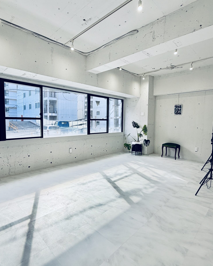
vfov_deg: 83.3
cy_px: 131
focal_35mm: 19
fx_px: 150
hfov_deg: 70.9
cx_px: 105
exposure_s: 1/227
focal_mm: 2.22
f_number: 2.2
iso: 40
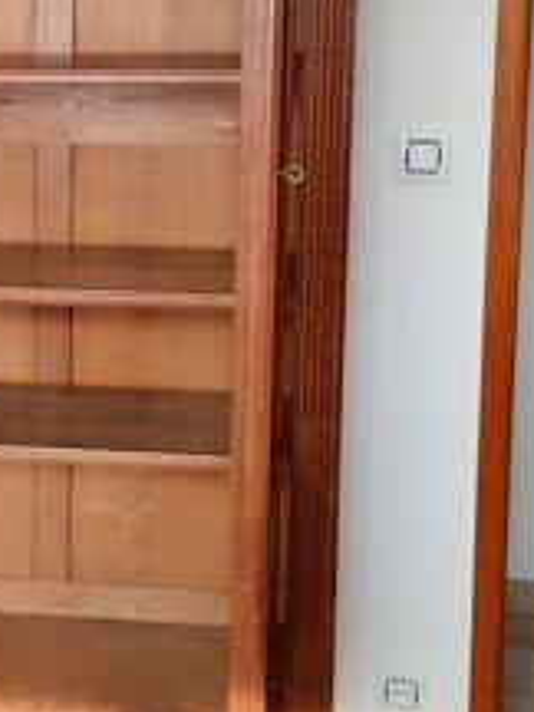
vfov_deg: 25.9
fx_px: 1522
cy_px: 148
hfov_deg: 19.3
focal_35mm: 74
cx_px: 3
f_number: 2
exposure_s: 1/50
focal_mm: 4.6
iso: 320
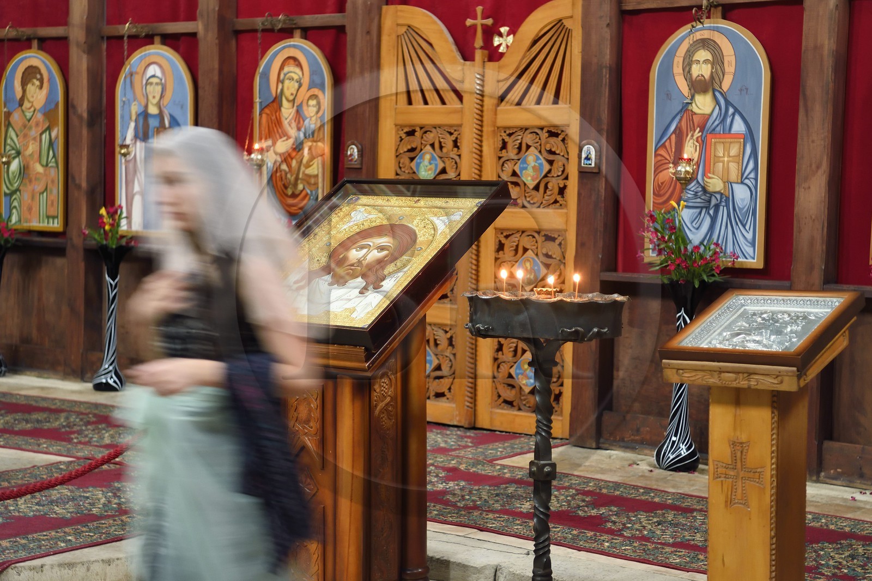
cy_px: 290
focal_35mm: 52
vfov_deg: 26.0
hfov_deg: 38.2
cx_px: 436
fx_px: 1259
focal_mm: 52
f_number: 2.8
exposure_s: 1/15
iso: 1600
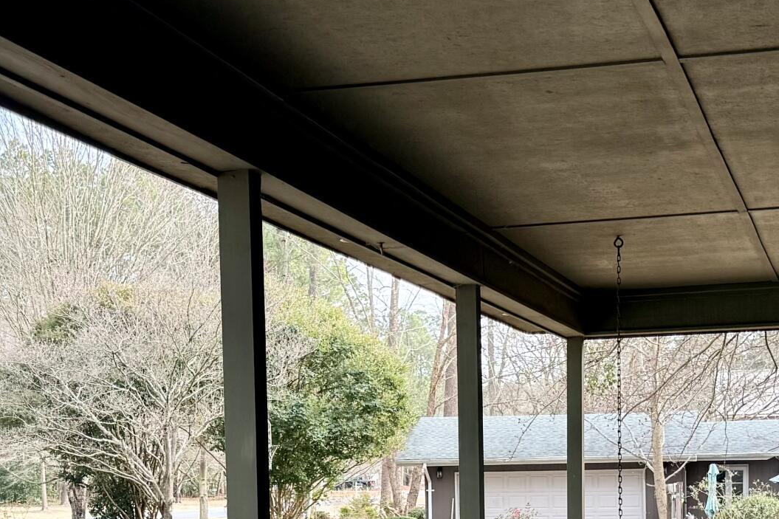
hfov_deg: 28.4
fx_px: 1536
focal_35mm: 71
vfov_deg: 18.5
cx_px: 422
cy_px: 560
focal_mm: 6.76
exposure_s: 1/393
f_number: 1.78
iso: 100
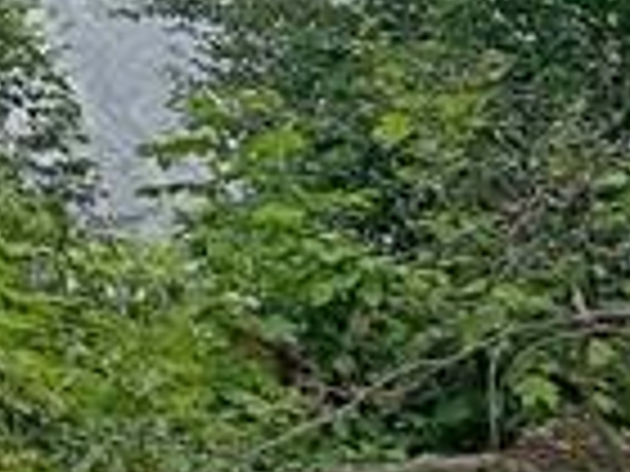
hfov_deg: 19.3
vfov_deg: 17.8
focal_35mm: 64
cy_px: -405
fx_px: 1165
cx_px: -603
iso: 40
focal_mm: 2.22
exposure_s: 1/1825
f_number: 2.2
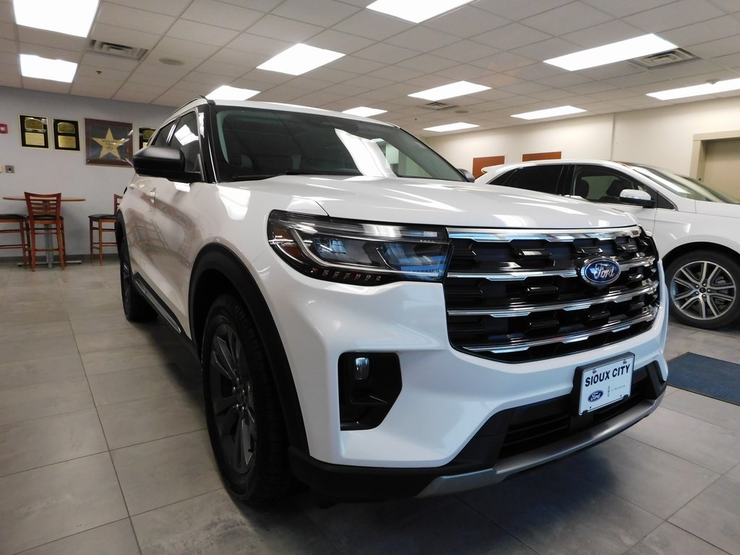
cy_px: 278
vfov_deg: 58.9
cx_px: 370
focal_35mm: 23
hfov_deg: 73.9
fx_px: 492
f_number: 3
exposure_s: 1/30
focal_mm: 4
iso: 280
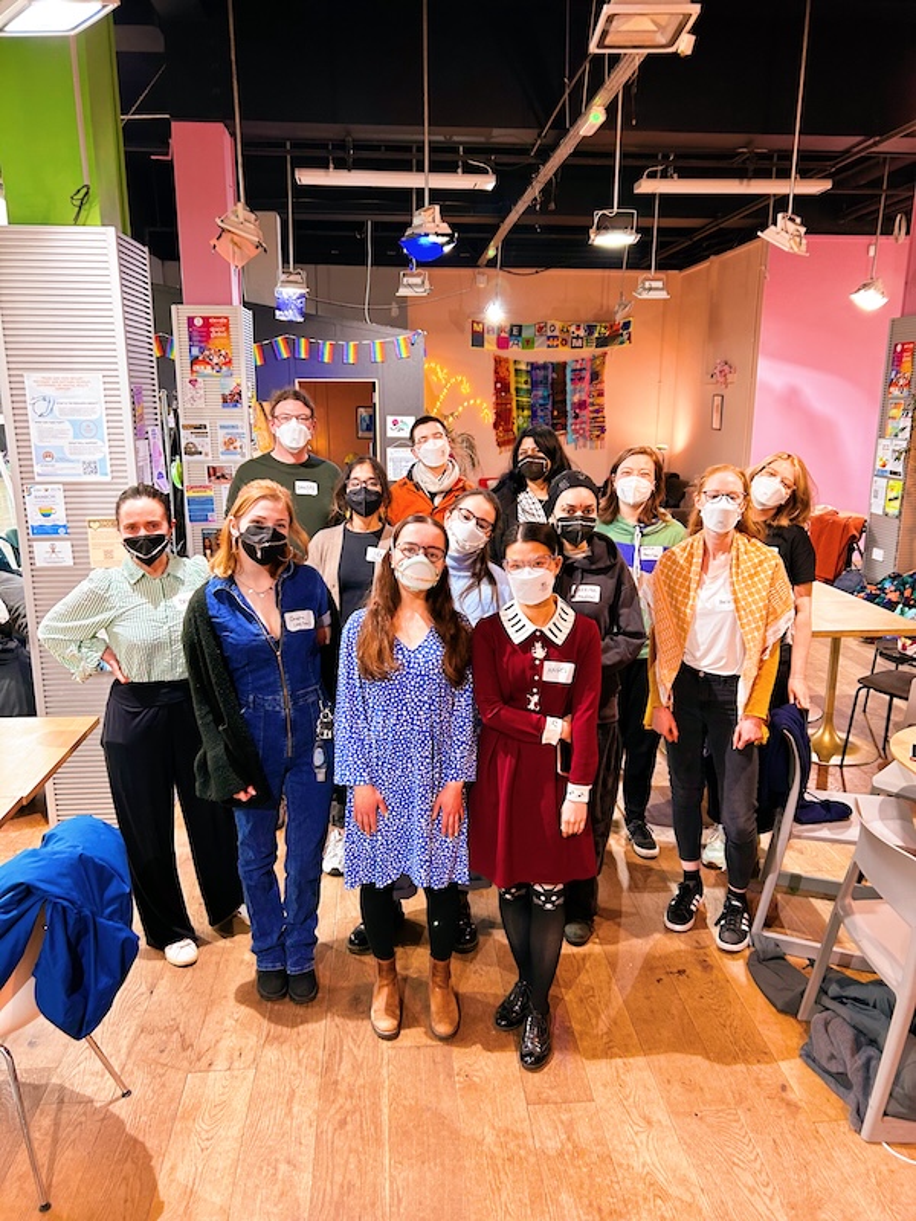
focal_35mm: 26
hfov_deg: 53.1
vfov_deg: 67.3
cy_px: 610
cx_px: 458
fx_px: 917
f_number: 1.5
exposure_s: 1/50
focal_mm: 5.7
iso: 125
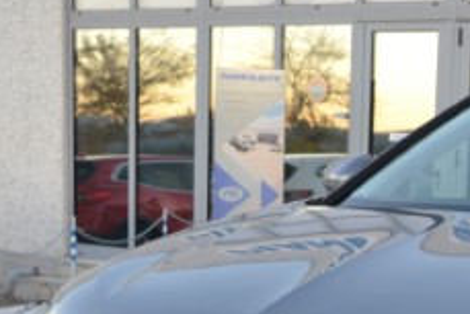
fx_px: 1476
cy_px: 415
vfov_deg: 11.8
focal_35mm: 113
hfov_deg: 17.3
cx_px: 554
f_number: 5.6
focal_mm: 24
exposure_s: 1/125
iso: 400
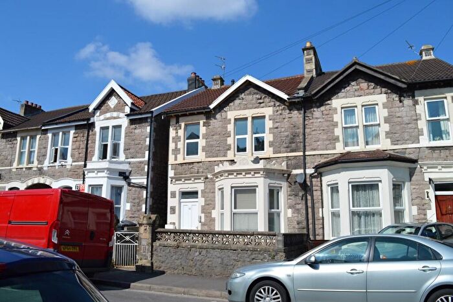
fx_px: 340
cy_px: 151
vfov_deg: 47.9
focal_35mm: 27
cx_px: 226
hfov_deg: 67.4
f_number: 10
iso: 100
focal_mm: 18
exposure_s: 1/400
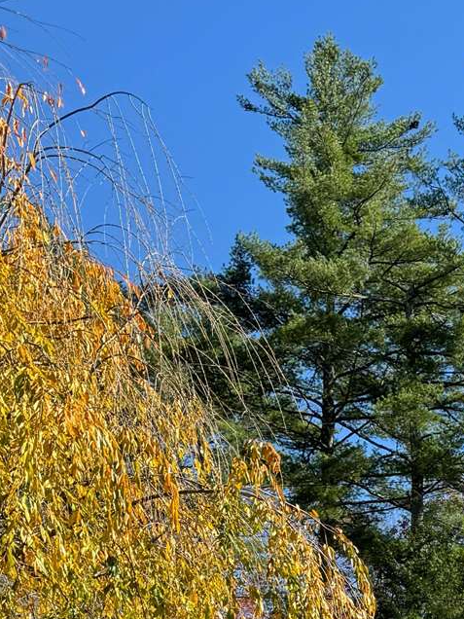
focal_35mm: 87
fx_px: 1555
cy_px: 893
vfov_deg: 19.9
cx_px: 602
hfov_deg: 16.1
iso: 80
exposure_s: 1/1818
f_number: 1.78
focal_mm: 6.76
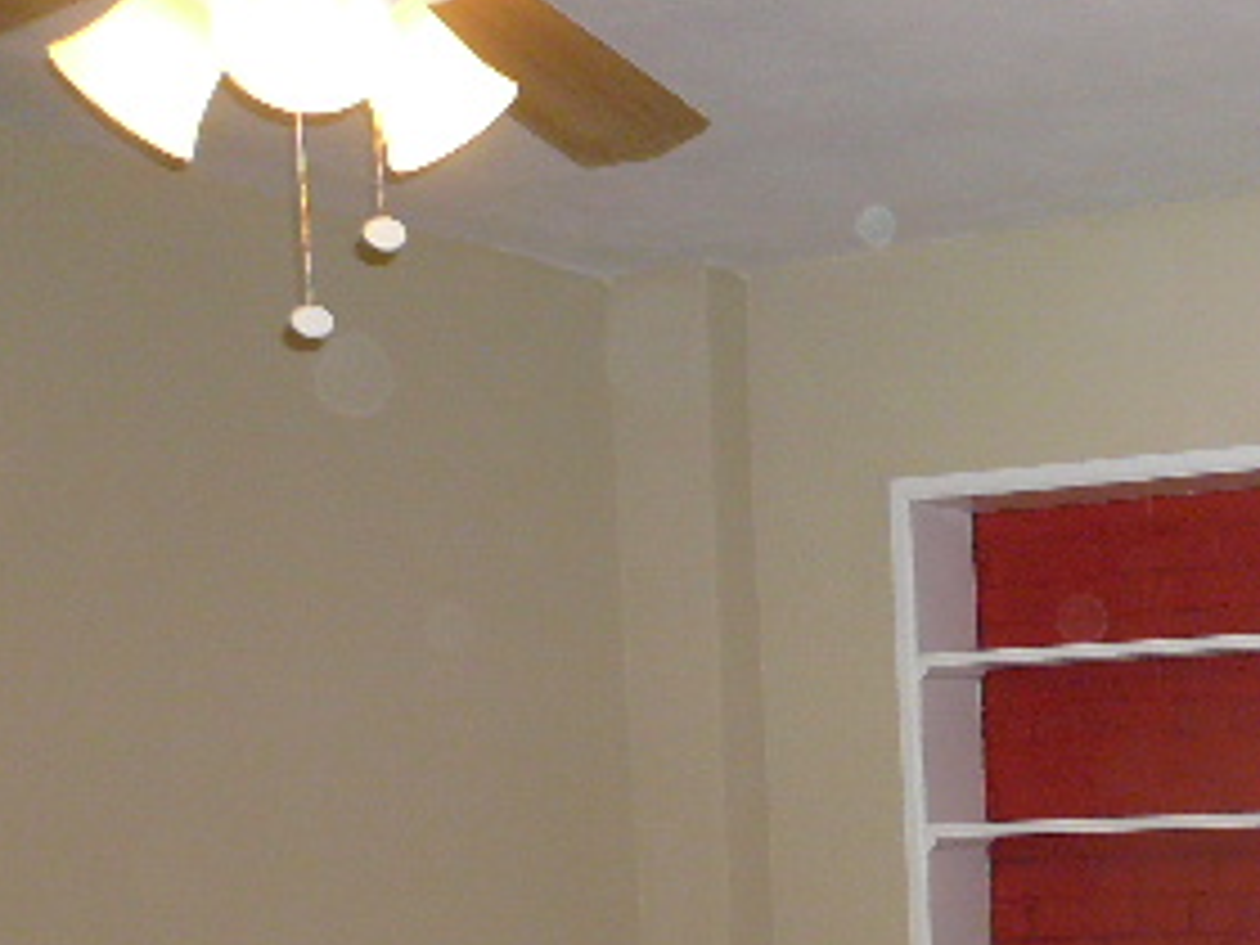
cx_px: 1328
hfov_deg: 28.0
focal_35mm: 64
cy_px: 1066
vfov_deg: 21.6
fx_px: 2330
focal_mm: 4.6
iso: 160
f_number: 2.8
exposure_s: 1/30
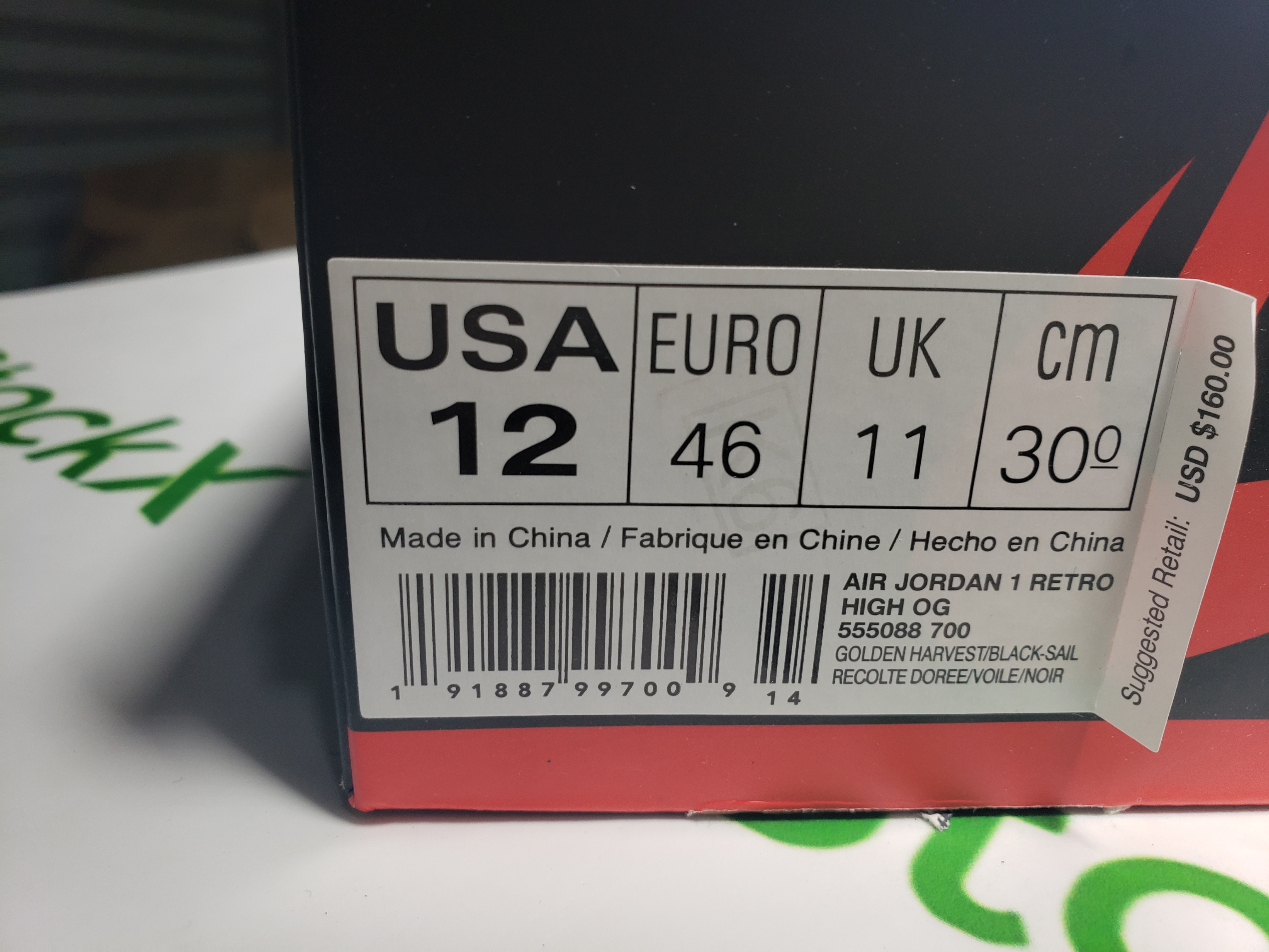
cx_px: 634
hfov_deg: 67.3
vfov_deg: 53.1
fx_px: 953
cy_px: 476
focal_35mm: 26
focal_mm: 4.3
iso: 100
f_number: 2.4
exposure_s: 1/100
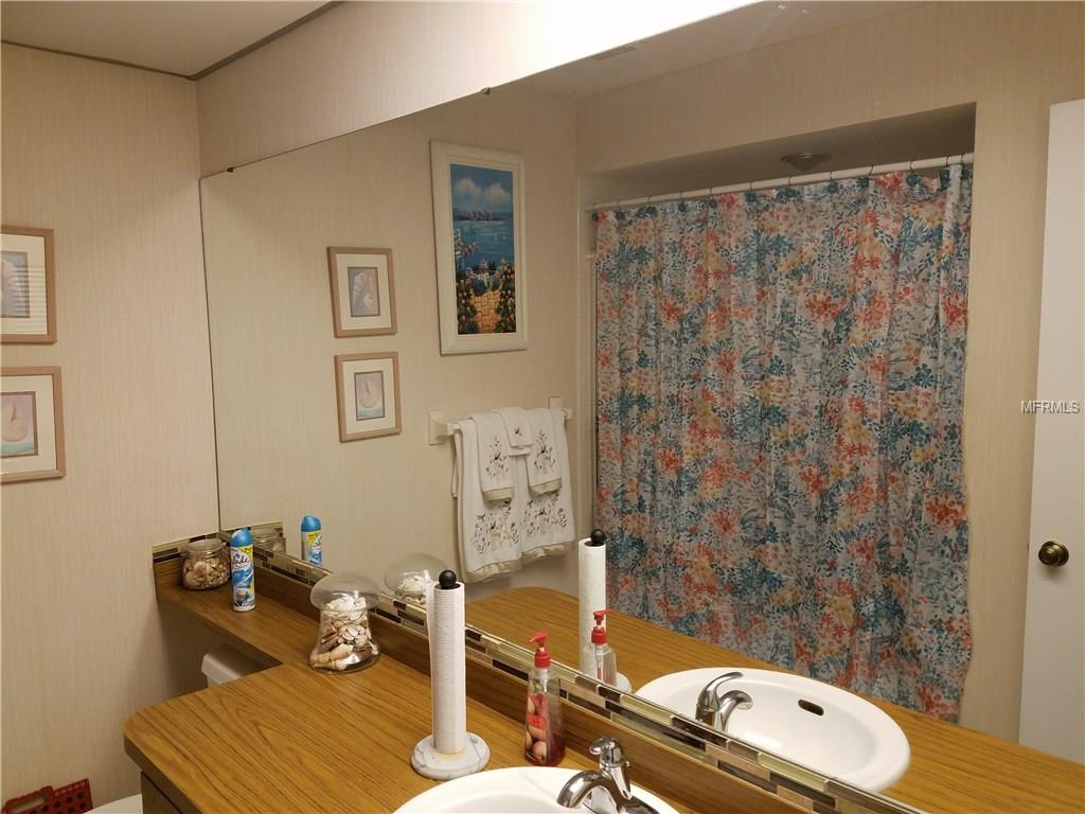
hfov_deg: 67.3
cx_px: 542
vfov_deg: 53.1
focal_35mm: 26
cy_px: 407
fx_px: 815
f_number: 1.7
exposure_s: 1/60
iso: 160
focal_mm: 4.2
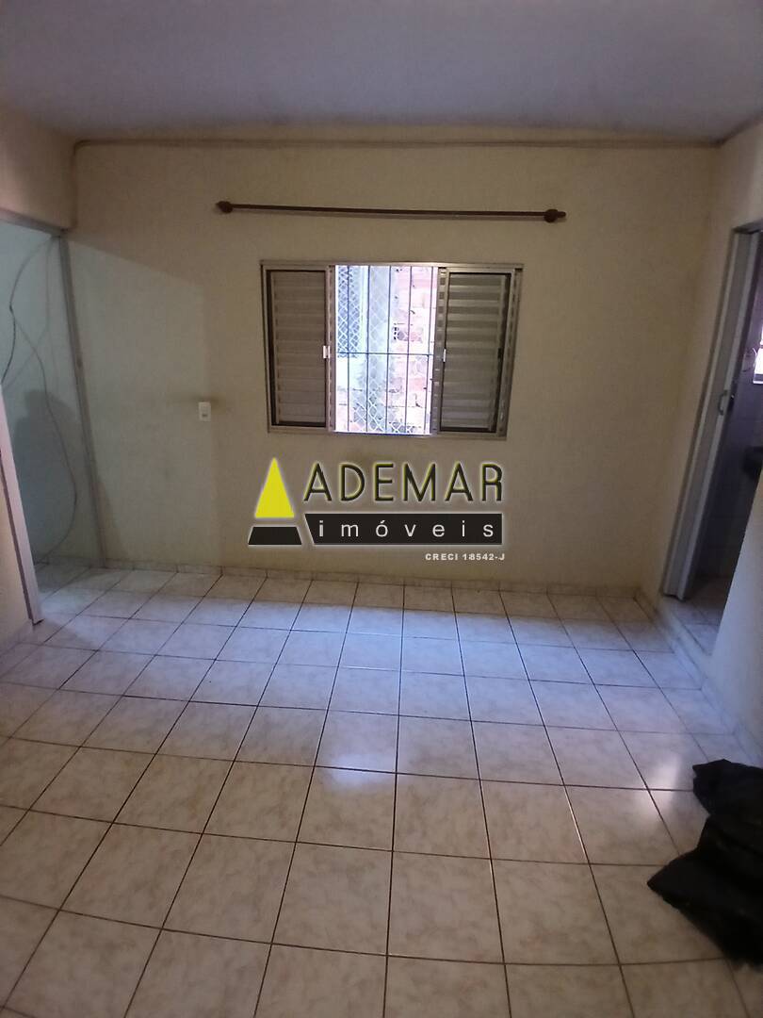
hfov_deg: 74.7
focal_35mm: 17
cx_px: 382
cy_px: 509
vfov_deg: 91.0
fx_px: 500
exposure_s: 1/24
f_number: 2.2
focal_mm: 1.4
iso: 400
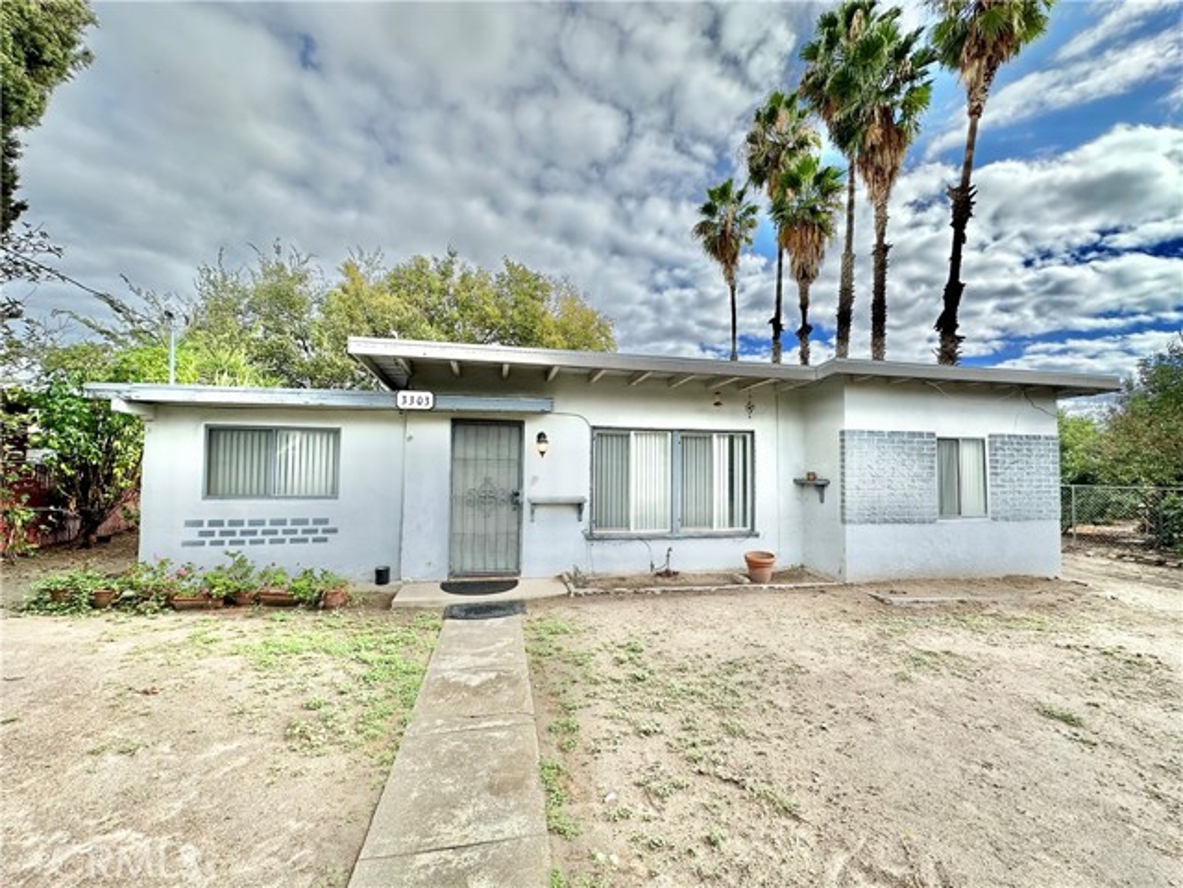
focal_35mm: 14
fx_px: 478
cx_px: 592
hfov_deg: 102.1
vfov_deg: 85.7
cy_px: 444
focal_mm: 2.22
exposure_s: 1/1435
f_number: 2.2
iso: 40
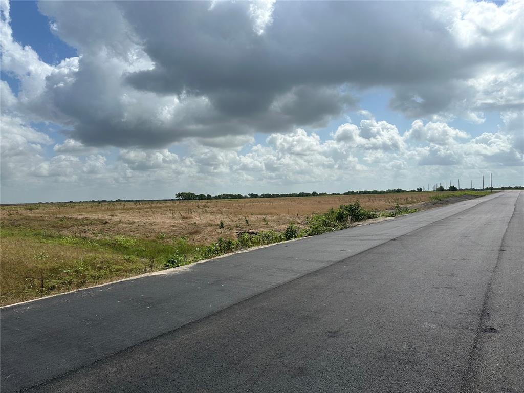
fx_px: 363
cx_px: 262
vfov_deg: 56.8
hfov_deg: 71.6
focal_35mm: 24
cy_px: 196
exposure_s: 1/10753
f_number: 1.78
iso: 80
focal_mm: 6.86
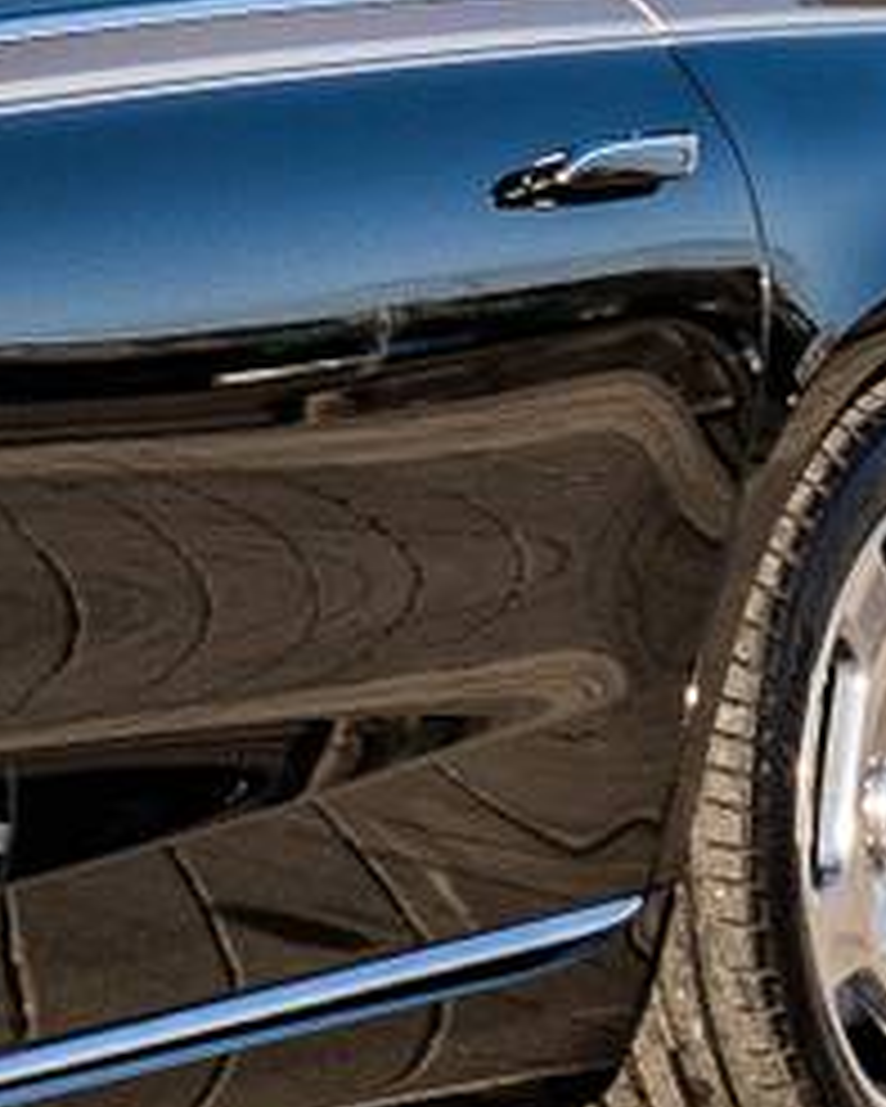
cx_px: -2091
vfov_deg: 7.0
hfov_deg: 5.3
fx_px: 8877
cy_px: -652
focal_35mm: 271
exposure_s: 1/320
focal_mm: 37
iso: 400
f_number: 5.6
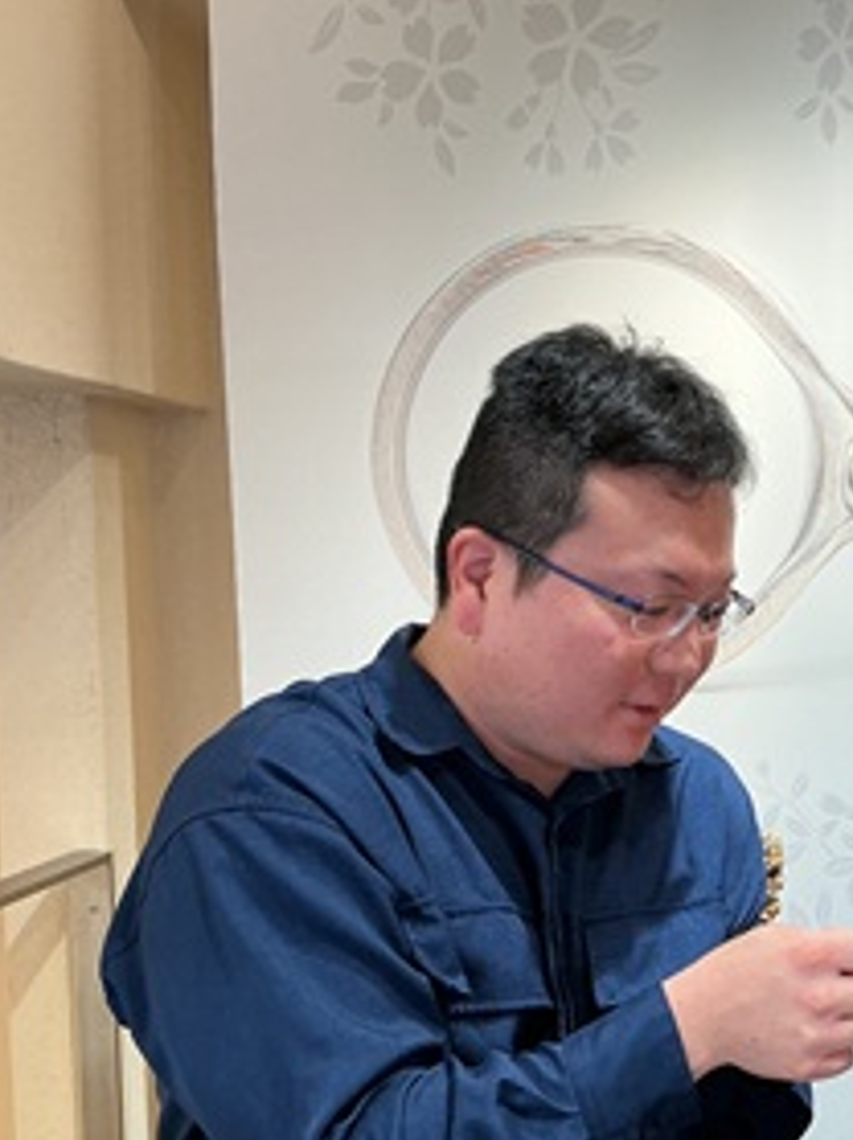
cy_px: 683
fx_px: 1547
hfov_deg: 29.2
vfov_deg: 40.3
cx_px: 820
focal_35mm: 47
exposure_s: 1/120
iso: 40
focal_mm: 3
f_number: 1.8
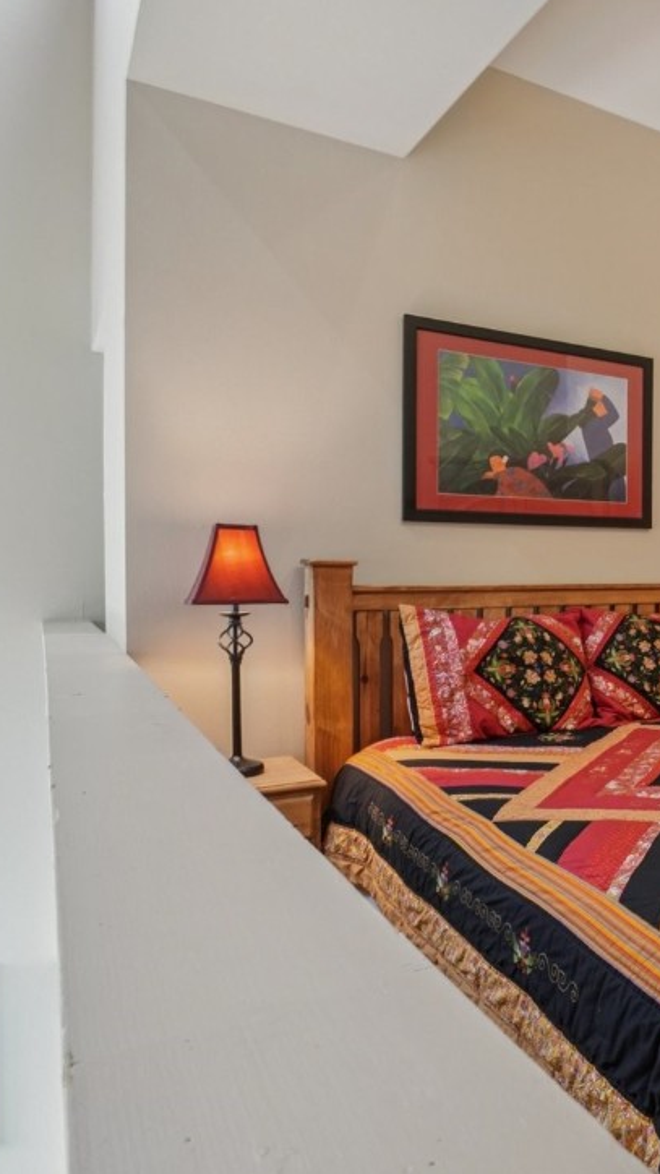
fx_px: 778
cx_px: 761
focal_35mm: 25
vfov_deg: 74.0
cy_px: 571
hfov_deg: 37.0
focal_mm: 10
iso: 400
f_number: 8
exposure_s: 1/5
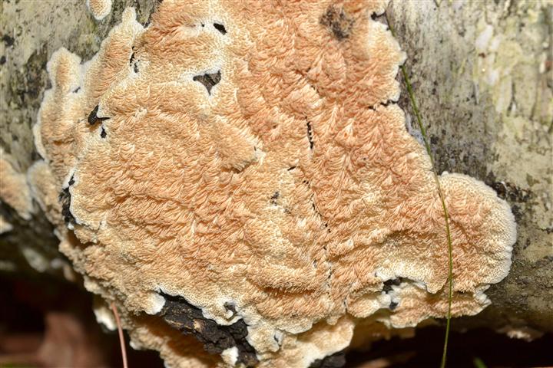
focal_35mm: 82
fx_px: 1267
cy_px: 184
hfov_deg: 24.6
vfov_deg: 16.6
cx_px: 276
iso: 400
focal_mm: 55
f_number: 13
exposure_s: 1/200
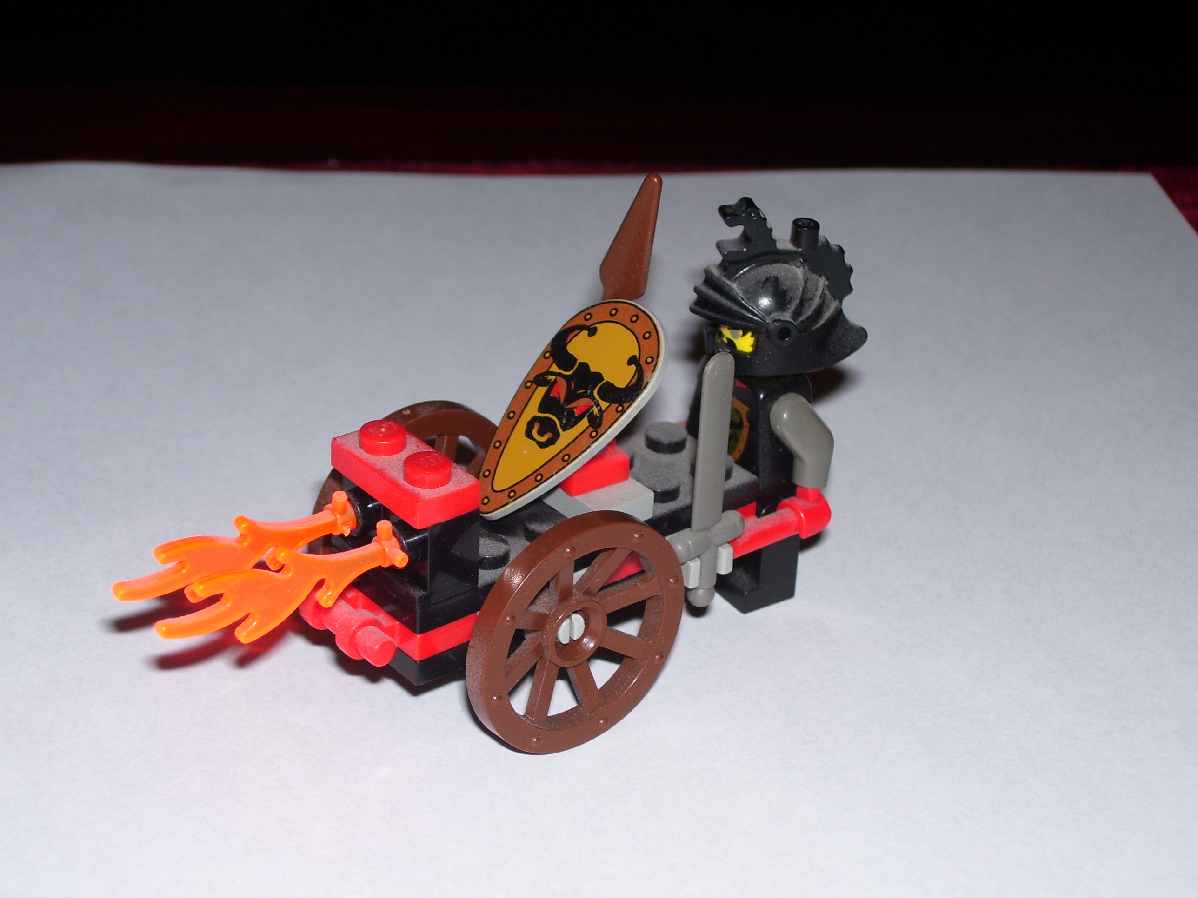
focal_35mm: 70
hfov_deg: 27.8
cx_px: 599
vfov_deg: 21.0
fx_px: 2423
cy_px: 449
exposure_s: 1/90
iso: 80
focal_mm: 11.6
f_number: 4
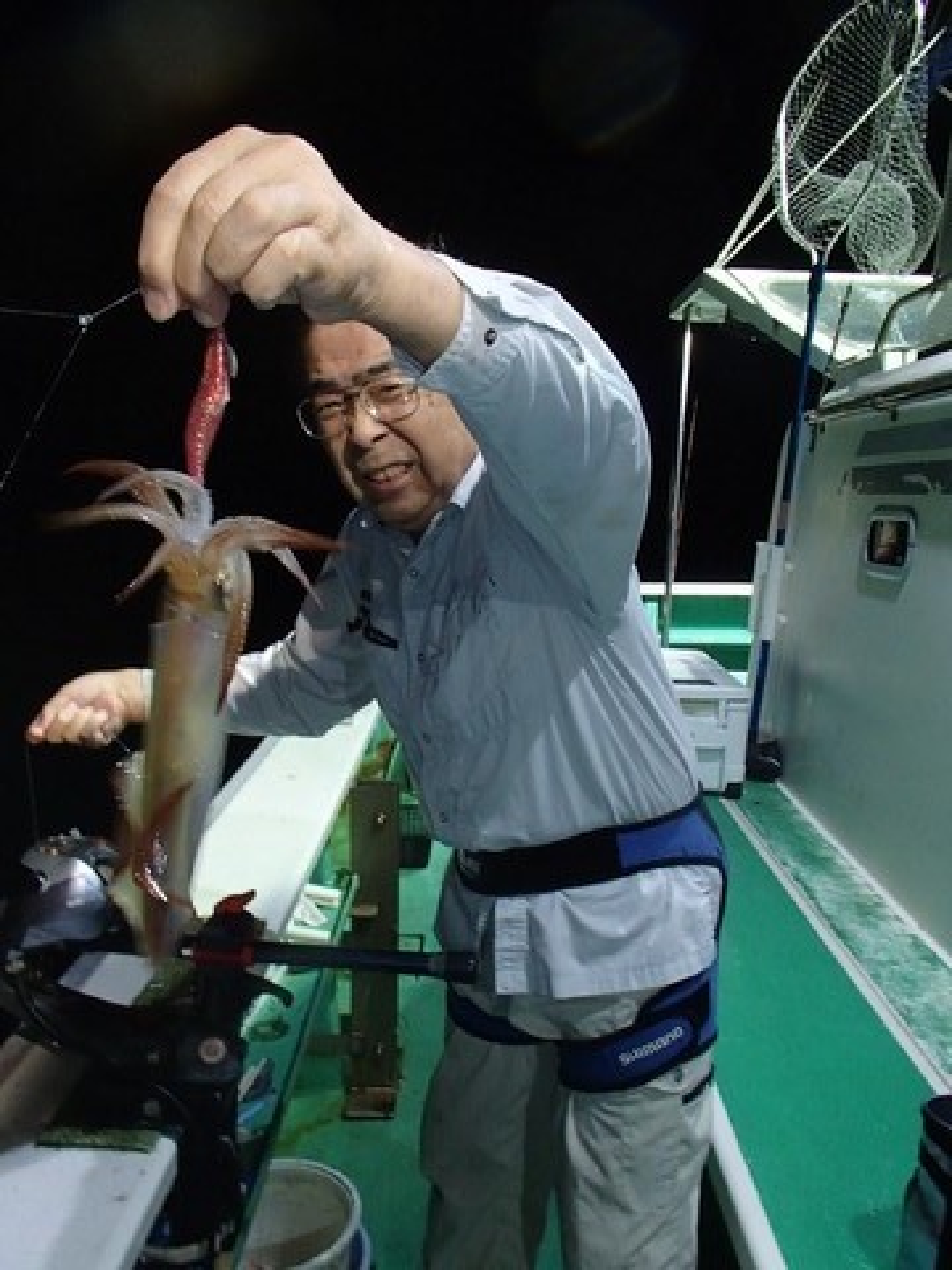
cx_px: 476
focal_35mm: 28
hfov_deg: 49.7
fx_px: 1027
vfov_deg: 63.4
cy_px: 635
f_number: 3.9
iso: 400
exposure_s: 1/30
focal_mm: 5
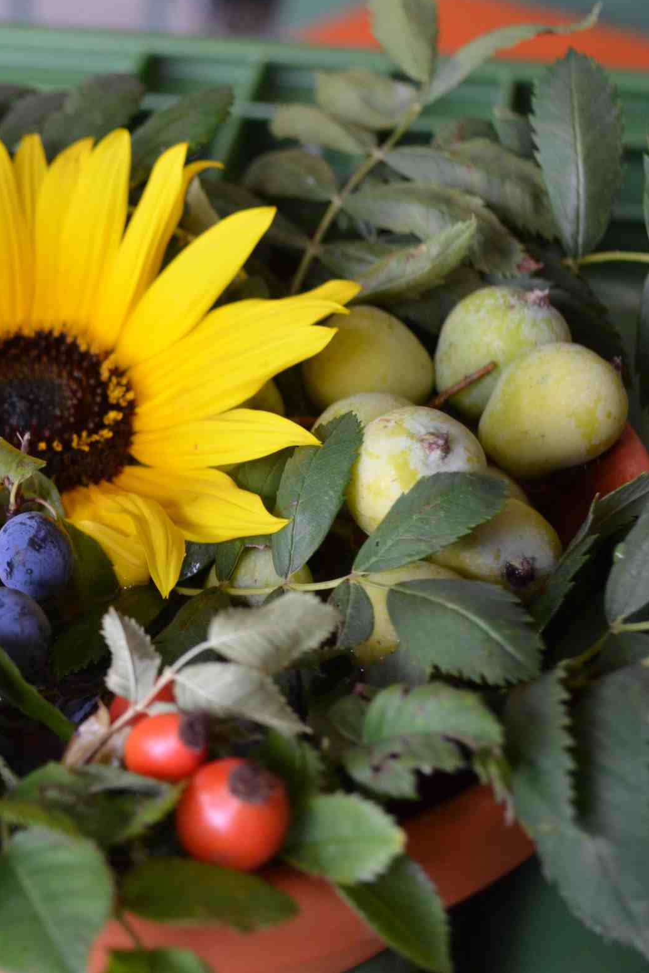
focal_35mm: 80
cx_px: -33
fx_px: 2156
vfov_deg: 25.4
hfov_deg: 16.7
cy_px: 484
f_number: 5
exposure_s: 1/60
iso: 800
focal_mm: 35
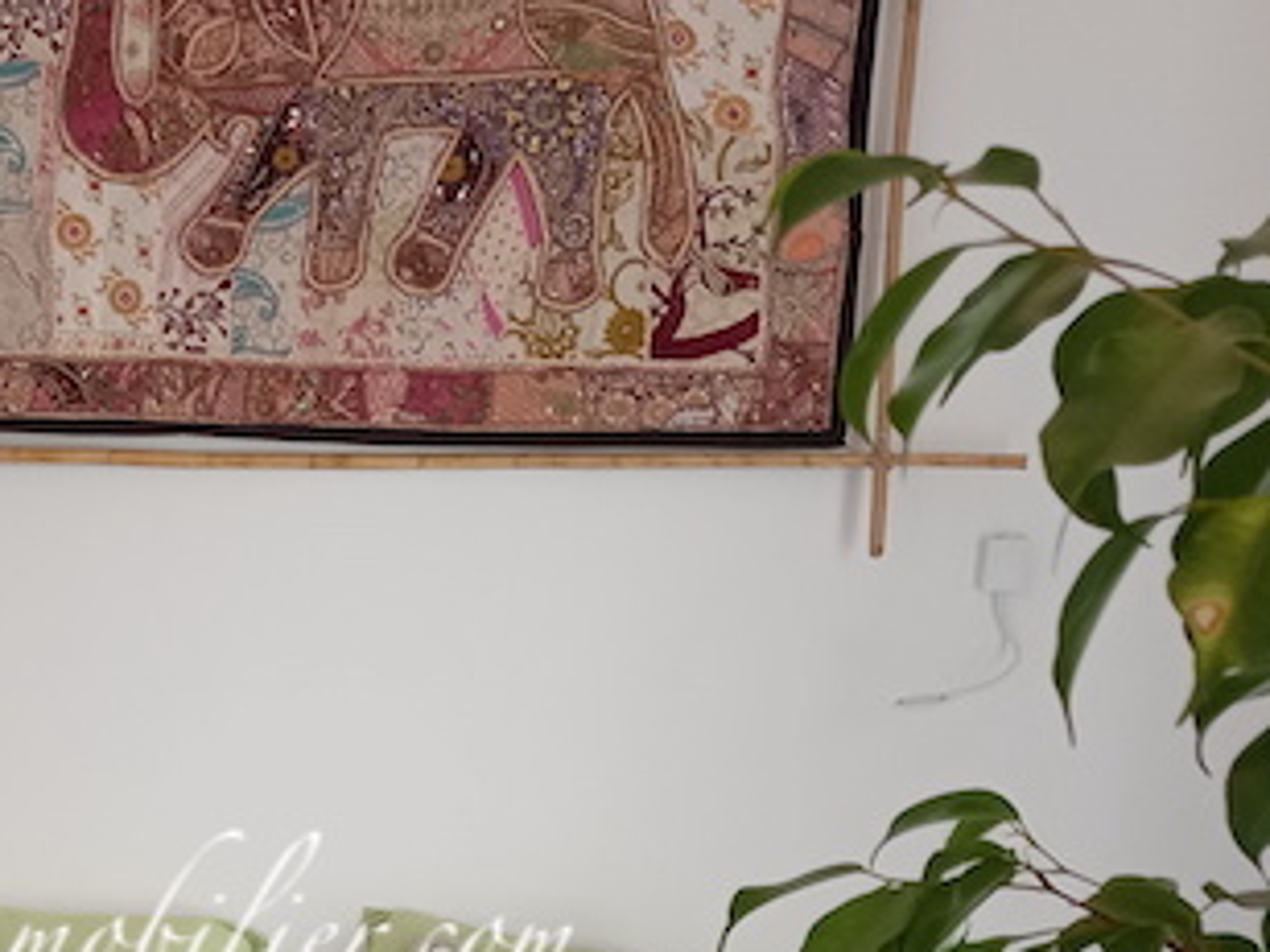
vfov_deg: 21.8
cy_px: 956
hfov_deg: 27.6
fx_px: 2385
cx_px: -87
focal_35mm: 65
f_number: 2
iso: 160
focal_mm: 4.6
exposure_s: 1/50
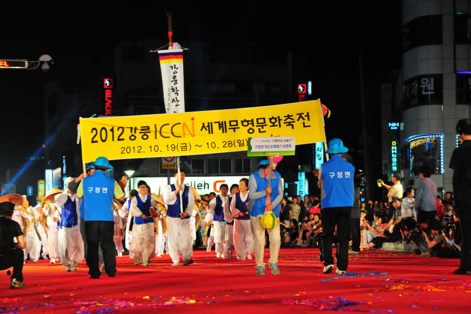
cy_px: 157
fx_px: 1217
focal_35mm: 93
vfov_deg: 14.7
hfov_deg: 21.9
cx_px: 236
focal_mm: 62
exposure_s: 1/80
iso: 1000
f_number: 6.3
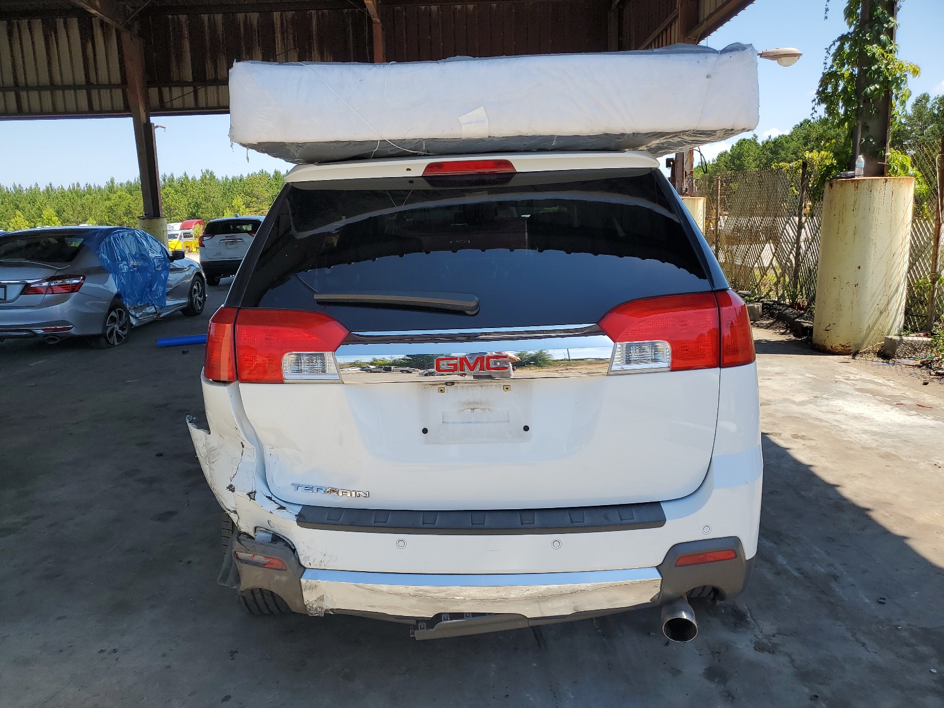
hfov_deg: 67.3
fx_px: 709
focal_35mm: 26
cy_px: 354
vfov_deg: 53.1
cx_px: 472
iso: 50
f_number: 1.5
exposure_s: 1/2000
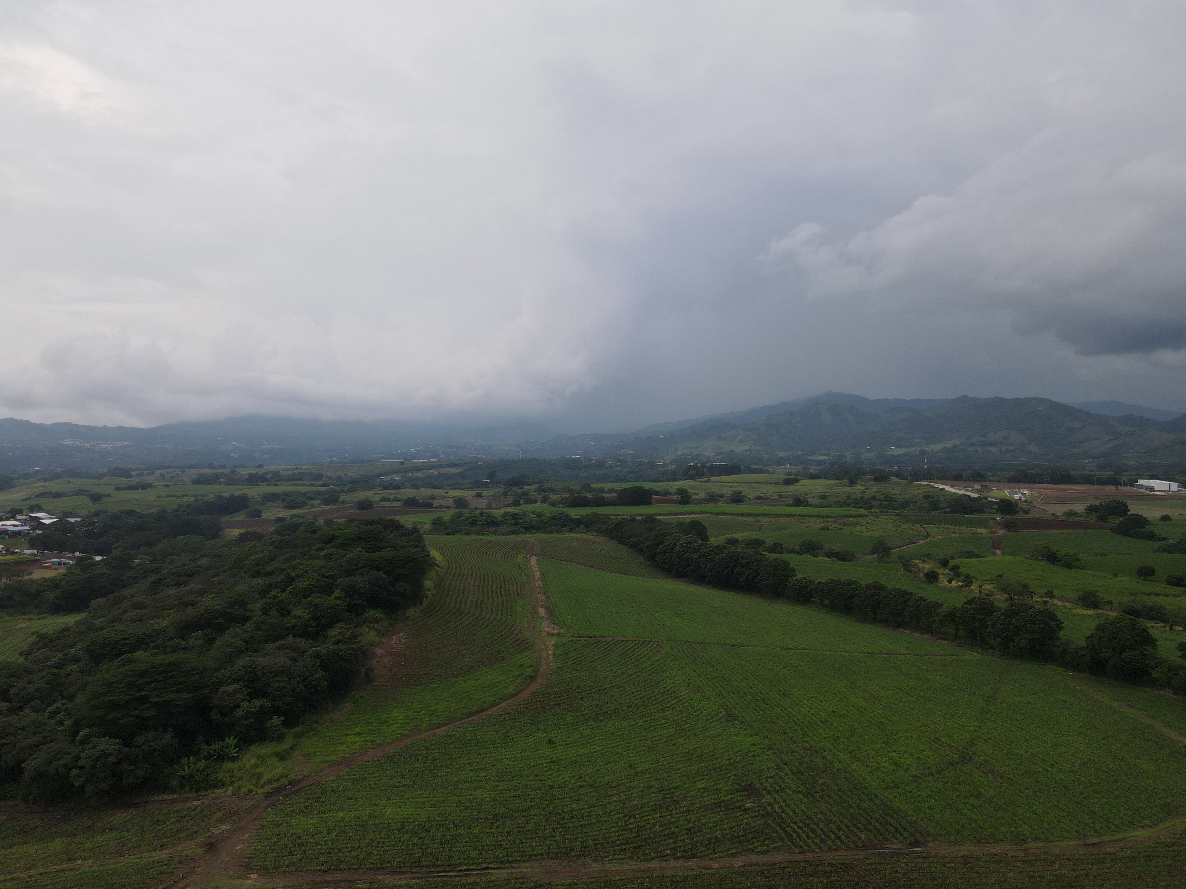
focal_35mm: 24
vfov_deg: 56.8
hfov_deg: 71.6
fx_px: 822
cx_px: 593
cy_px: 444
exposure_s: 1/500
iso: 100
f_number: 2.8
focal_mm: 4.5
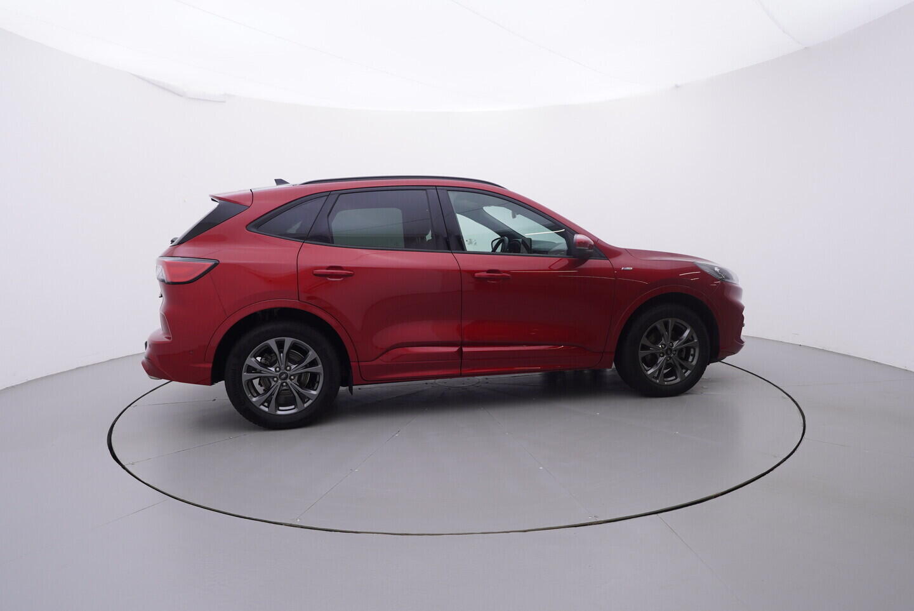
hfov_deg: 77.3
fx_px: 572
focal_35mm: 22
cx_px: 457
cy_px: 306
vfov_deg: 56.2
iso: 200
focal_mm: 15
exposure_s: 1/80
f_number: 5
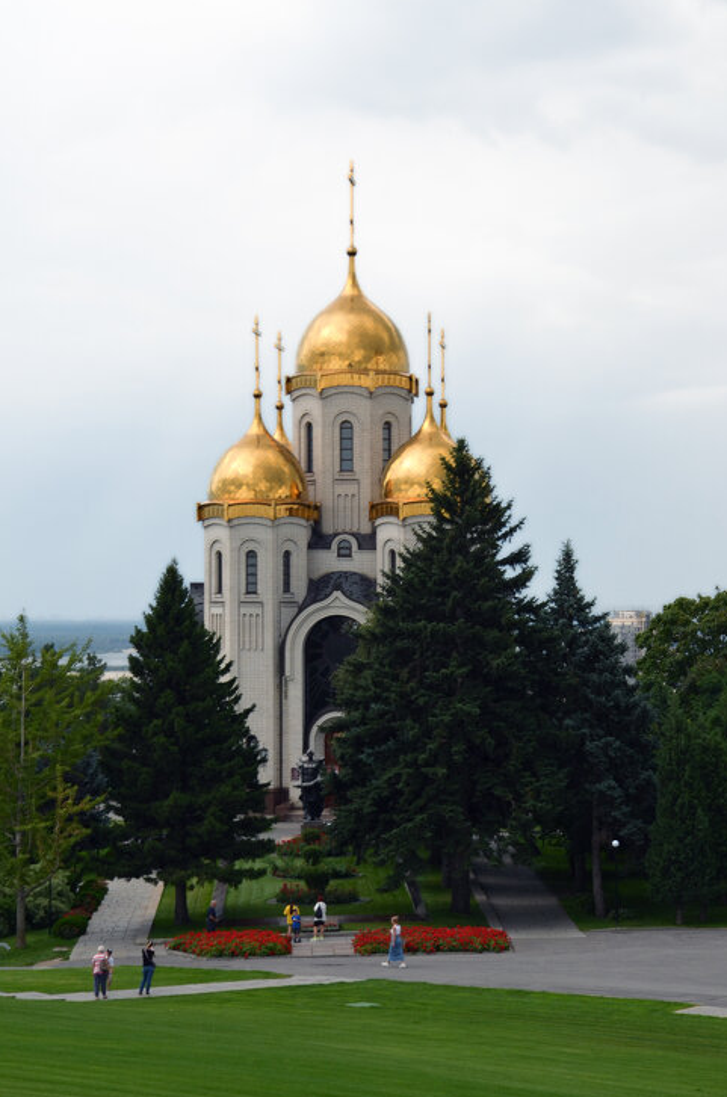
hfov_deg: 14.2
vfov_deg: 21.3
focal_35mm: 96
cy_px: 539
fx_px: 2920
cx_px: 339
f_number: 7.1
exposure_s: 1/200
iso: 200
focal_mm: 58
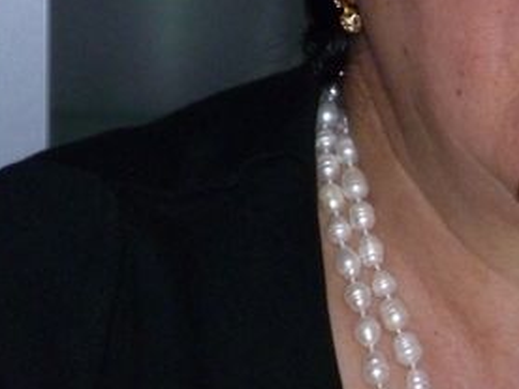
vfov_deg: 5.1
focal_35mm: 293
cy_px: -54
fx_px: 4393
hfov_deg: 6.7
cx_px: 645
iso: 400
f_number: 5.6
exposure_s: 1/200
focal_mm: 18
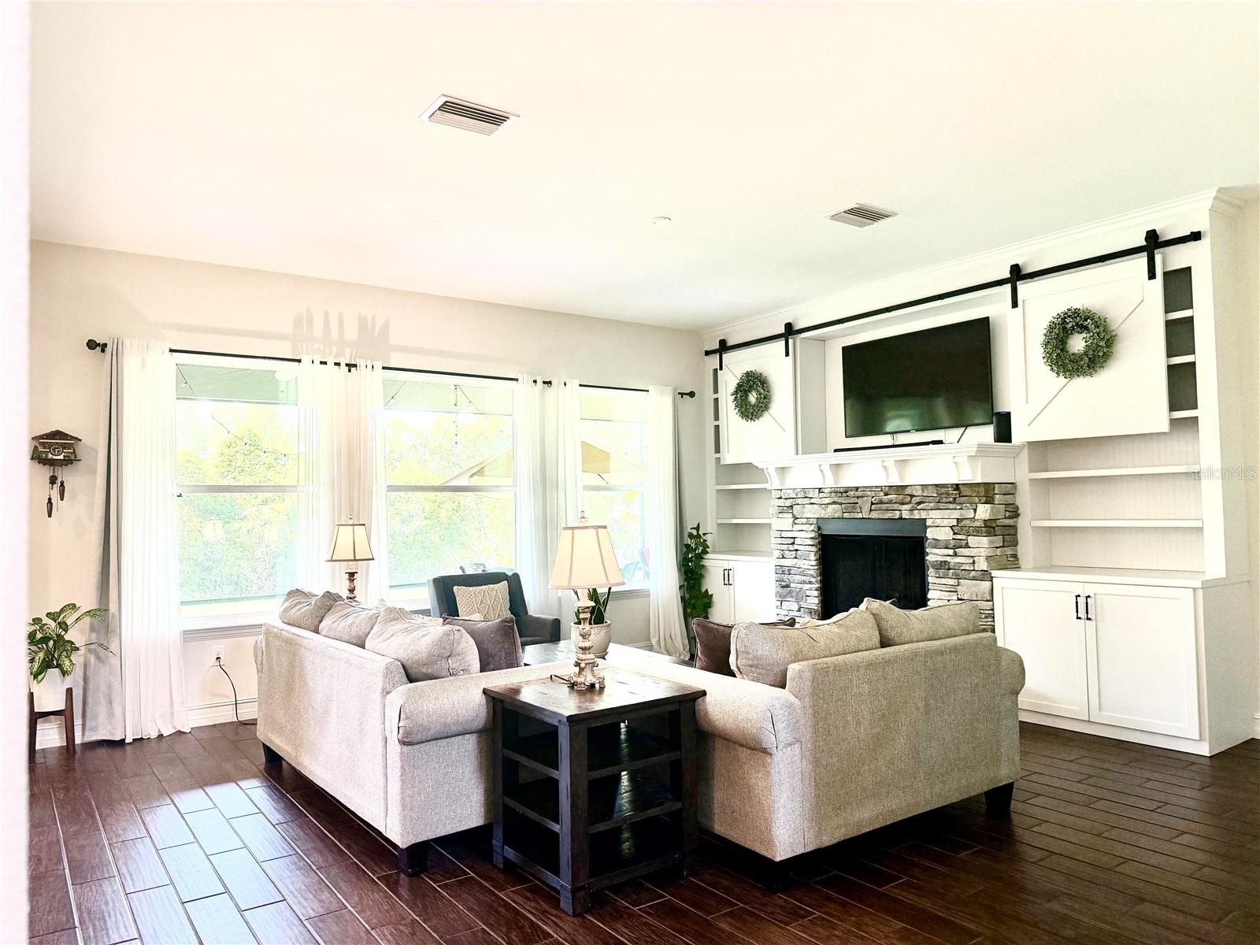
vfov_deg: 56.8
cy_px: 472
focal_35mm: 24
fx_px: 874
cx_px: 630
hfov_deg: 71.6
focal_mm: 6.76
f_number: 1.78
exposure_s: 1/120
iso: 320
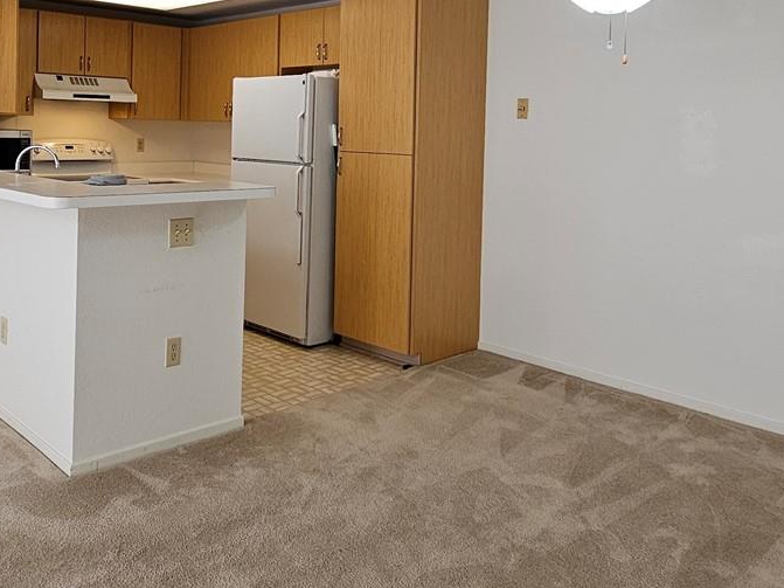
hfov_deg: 57.8
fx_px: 702
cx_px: 303
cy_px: 140
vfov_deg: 43.8
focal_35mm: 31
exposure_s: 1/120
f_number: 2.2
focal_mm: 2.2
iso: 80
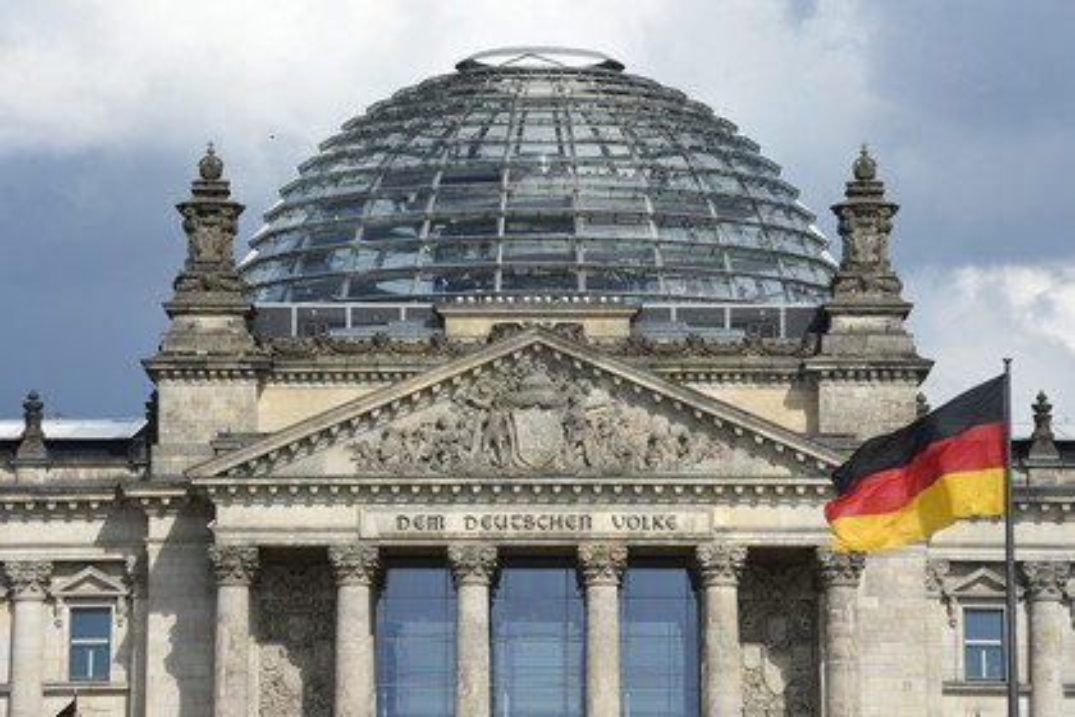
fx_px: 5673
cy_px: 358
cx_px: 538
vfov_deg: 7.2
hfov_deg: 10.8
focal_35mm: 190
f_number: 14
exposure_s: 1/250
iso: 200
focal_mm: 190
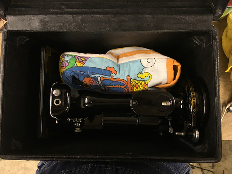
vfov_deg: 48.2
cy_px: 87
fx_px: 194
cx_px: 116
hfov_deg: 61.7
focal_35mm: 29
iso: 50
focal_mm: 4.15
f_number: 2.2
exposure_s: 1/30
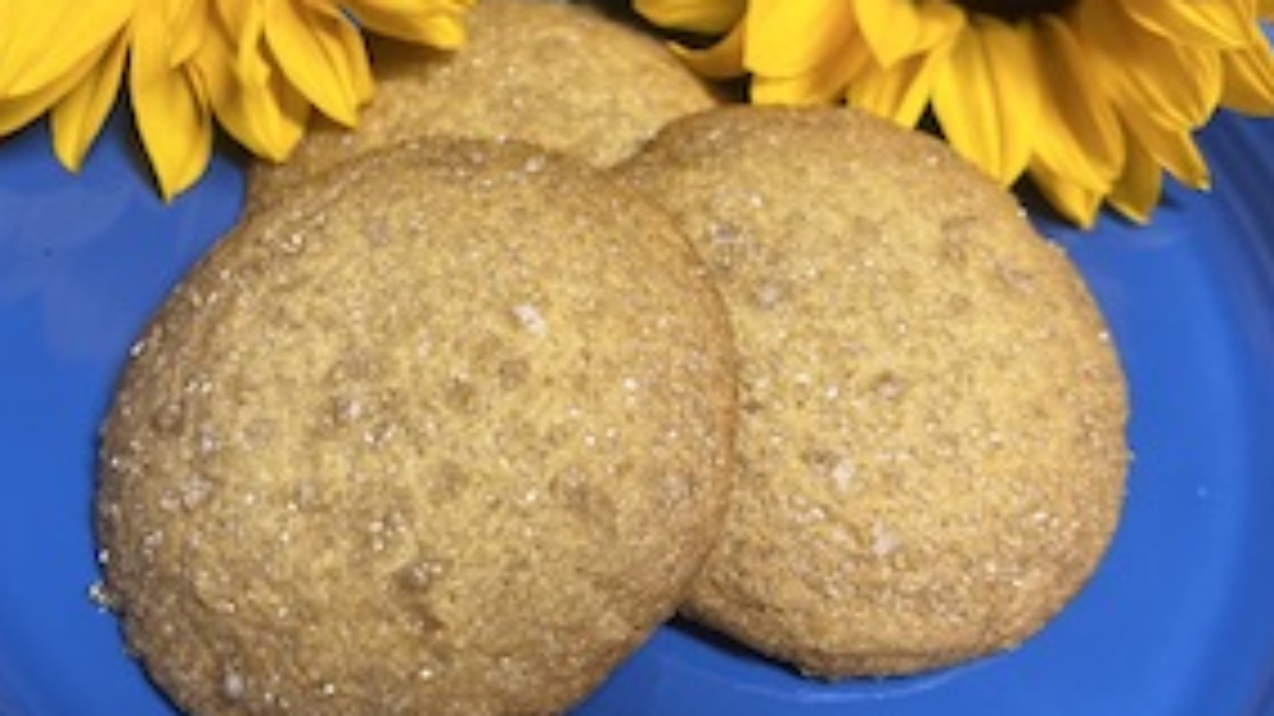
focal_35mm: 40
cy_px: 216
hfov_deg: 50.2
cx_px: 513
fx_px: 1351
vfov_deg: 29.4
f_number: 1.5
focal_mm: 5.7
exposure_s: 1/60
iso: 125
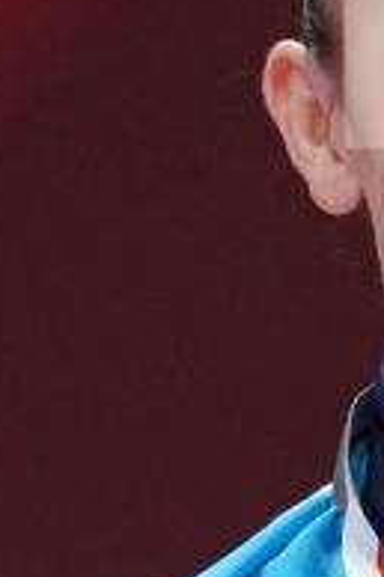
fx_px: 41591
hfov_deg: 0.5
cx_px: 622
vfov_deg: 0.8
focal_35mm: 2595
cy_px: 931
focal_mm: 280
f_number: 4
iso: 3200
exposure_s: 1/500
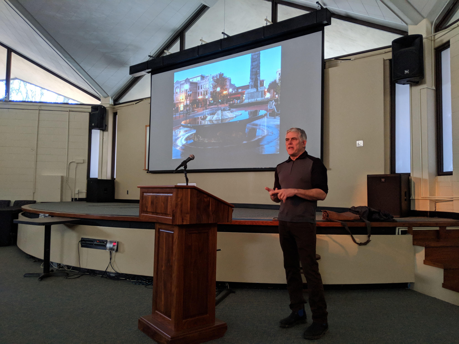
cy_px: 172
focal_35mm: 27
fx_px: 358
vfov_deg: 51.4
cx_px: 230
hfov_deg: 65.3
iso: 366
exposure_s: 1/40.1
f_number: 1.8
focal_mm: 4.44
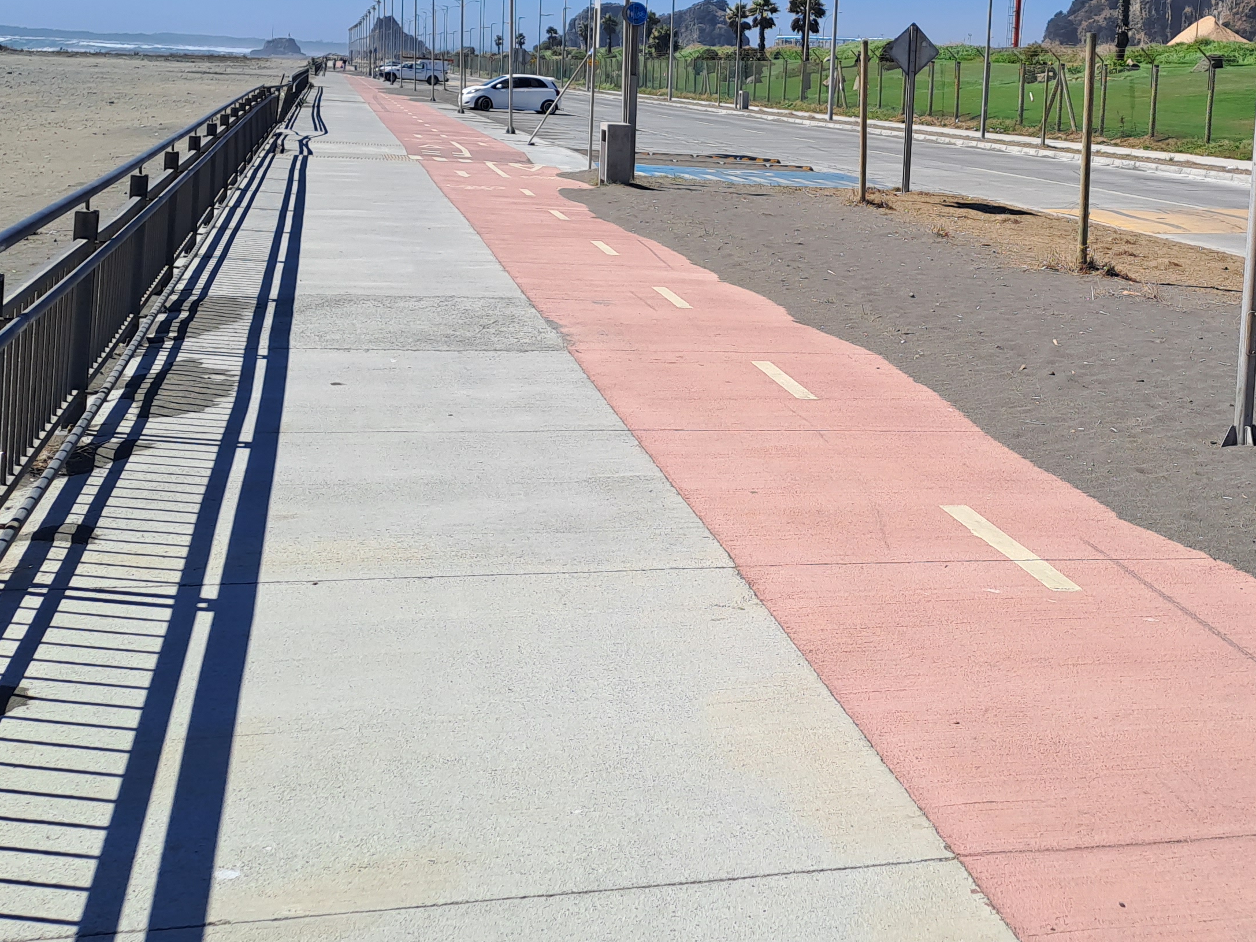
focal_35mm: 46
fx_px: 1669
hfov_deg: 40.7
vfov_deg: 30.9
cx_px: 847
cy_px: 230
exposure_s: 1/1667
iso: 32
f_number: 1.8
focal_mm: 4.65
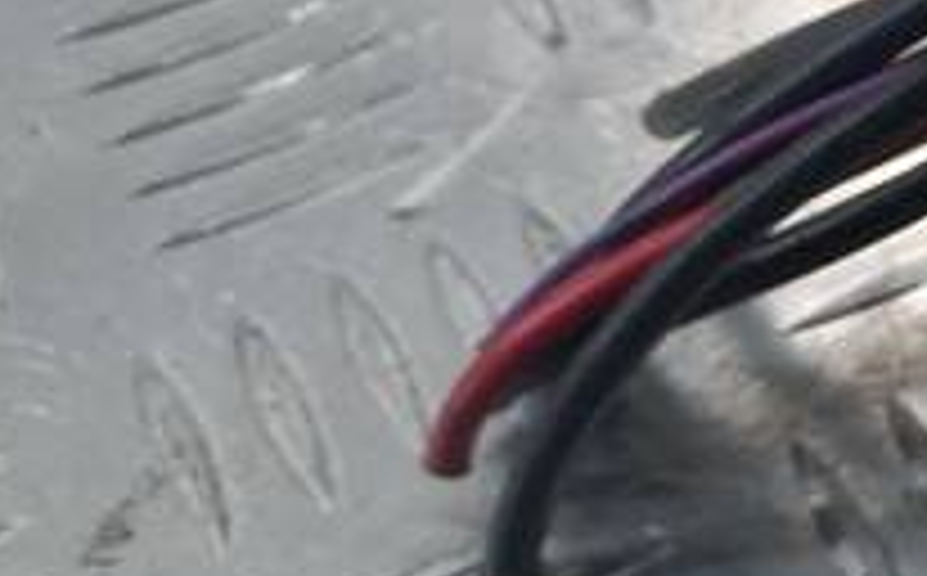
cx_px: 2034
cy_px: -153
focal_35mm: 132
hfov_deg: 13.0
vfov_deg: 9.7
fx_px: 3329
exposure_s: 1/50
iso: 50
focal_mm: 4.6
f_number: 1.8
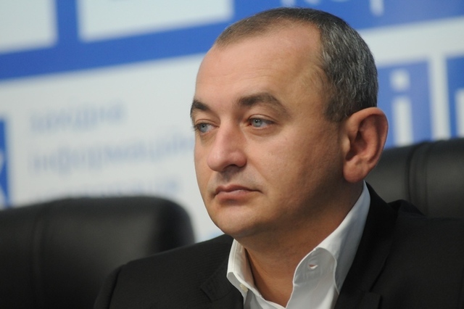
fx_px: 3865
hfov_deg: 6.9
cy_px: 154
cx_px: 232
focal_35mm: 300
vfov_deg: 4.6
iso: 1250
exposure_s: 1/320
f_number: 4
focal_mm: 200
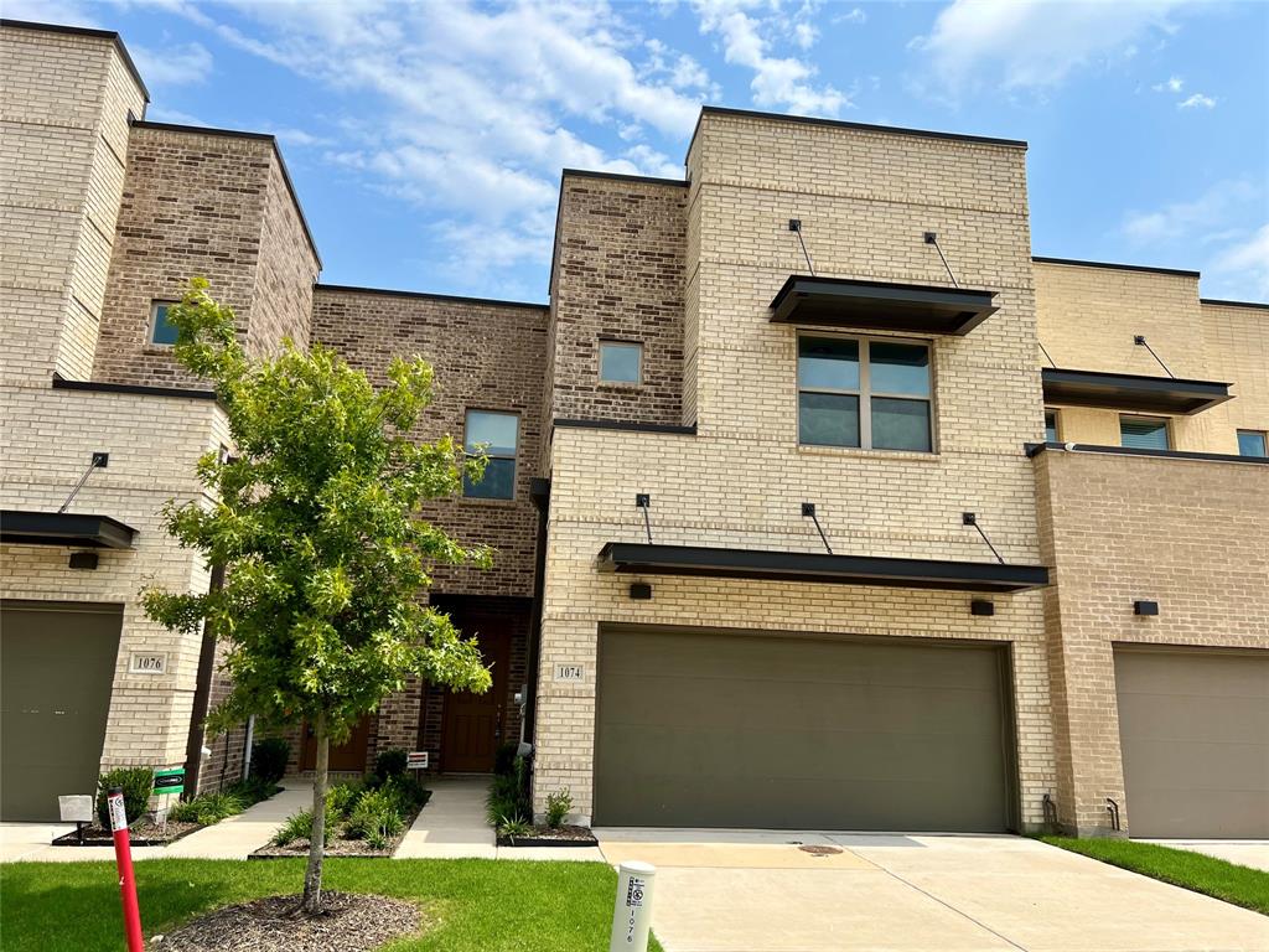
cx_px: 634
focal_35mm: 26
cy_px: 476
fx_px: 953
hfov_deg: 67.3
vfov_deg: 53.1
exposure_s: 1/5587
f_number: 1.5
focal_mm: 5.7
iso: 50
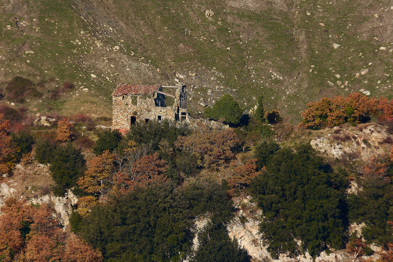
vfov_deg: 2.0
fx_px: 7368
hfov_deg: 3.1
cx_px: 196
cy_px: 131
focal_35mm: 675
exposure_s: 1/1250
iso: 400
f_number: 9
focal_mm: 450
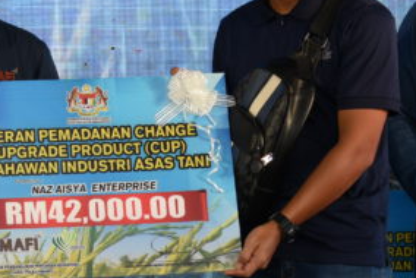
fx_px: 2186
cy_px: 149
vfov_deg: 7.3
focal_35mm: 189
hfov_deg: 10.8
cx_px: 38
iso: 250
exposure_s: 1/200
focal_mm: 70
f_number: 4
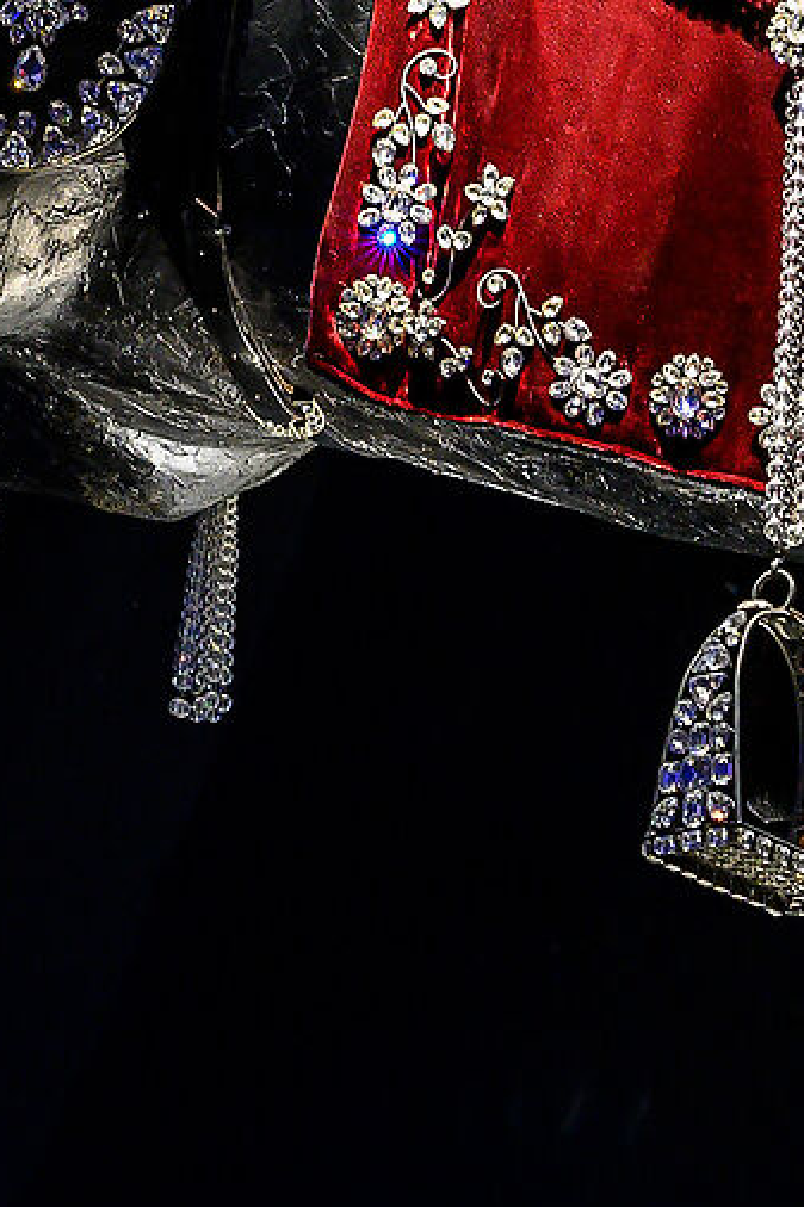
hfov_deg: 5.8
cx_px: 1095
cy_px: 321
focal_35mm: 237
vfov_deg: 8.7
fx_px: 7944
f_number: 8
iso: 1600
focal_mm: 50
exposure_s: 1/4
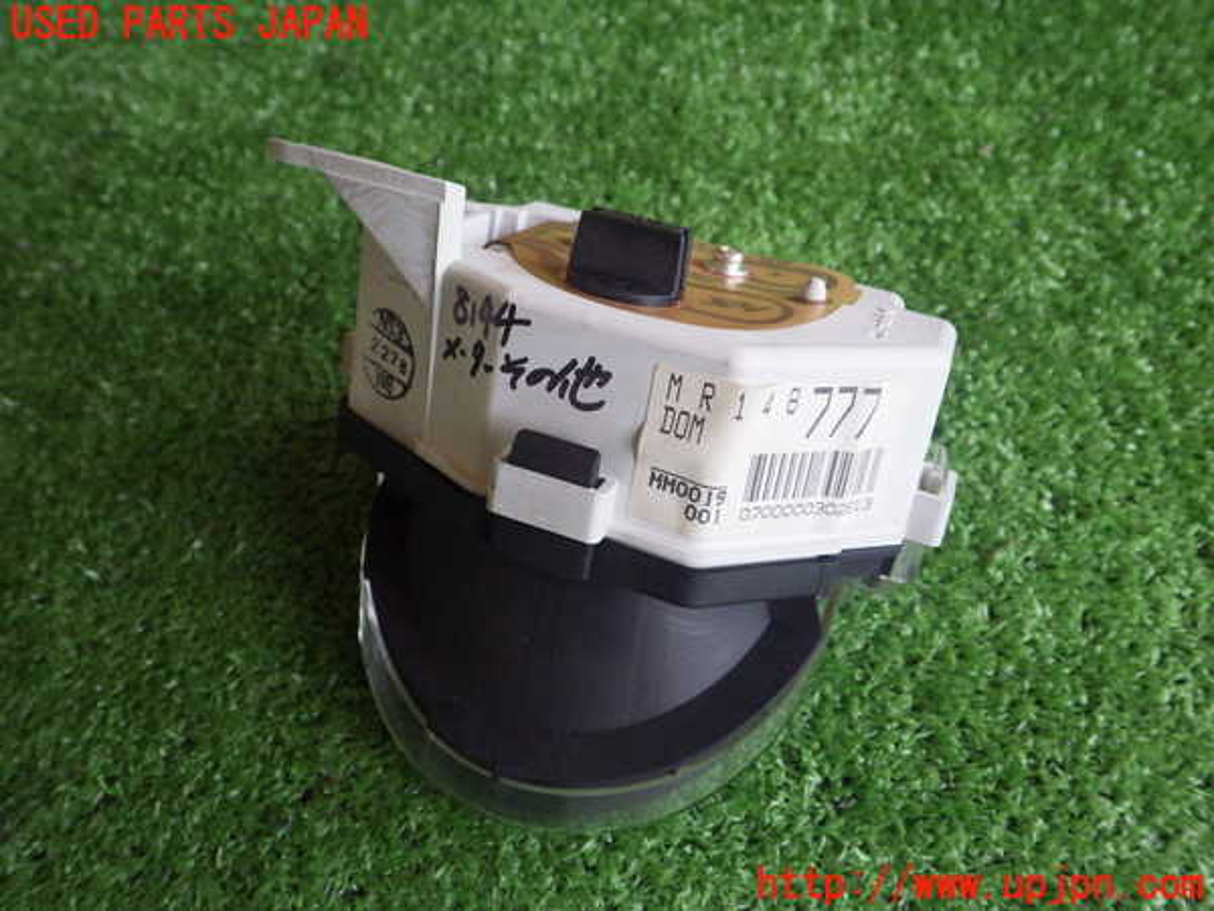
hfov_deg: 58.4
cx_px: 607
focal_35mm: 31
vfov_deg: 45.4
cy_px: 456
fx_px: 1087
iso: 250
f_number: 3.1
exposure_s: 1/50
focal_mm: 5.5
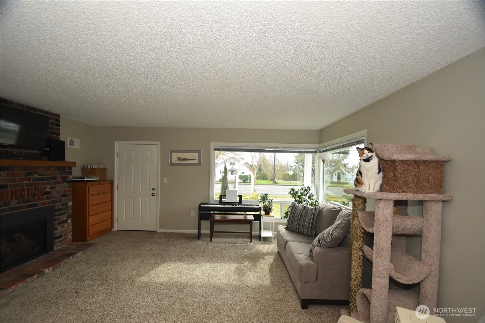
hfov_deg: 100.4
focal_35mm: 15
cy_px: 162
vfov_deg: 77.3
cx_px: 242
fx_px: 202
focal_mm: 10
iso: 800
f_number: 4.5
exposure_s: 1/160
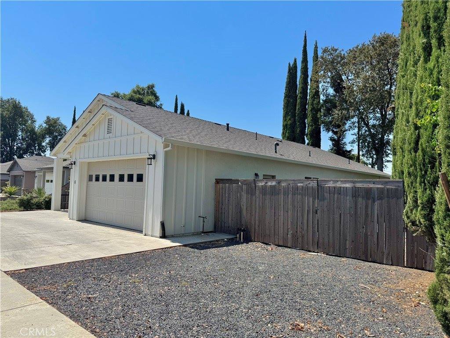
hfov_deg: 71.6
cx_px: 225
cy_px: 169
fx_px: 312
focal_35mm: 24
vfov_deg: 56.8
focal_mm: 6.76
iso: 80
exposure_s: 1/4950
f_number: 1.78
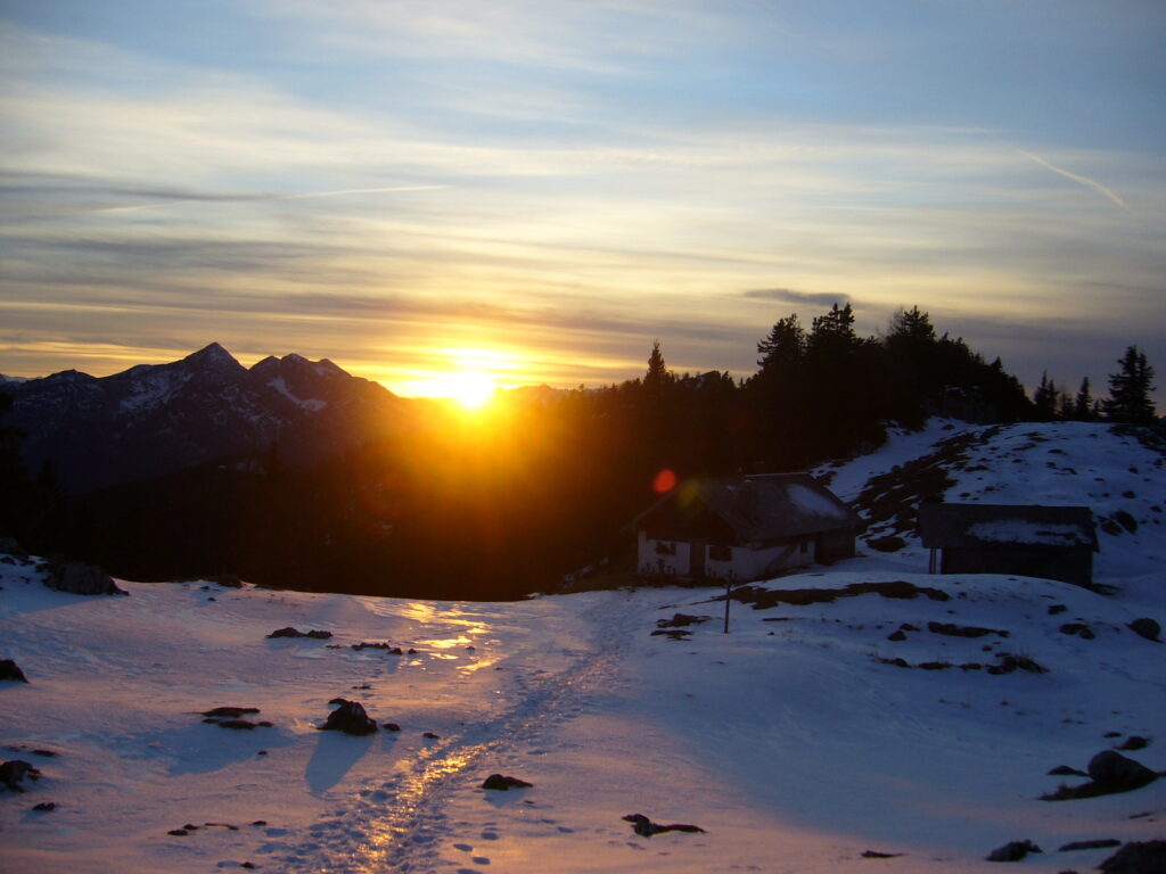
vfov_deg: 40.7
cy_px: 437
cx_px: 583
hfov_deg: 52.6
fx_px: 1179
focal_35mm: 35
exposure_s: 1/250
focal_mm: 5.8
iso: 80
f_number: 2.8
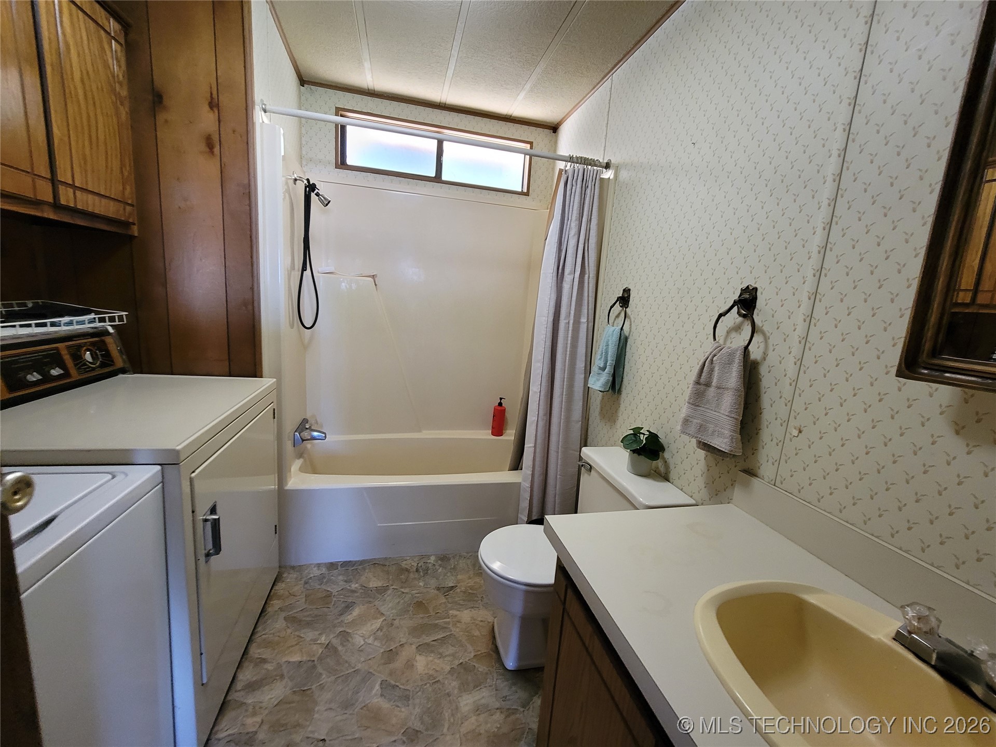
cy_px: 374
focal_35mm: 13
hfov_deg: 106.2
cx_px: 498
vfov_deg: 89.9
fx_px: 374
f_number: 2.2
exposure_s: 1/30
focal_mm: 2.2
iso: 320
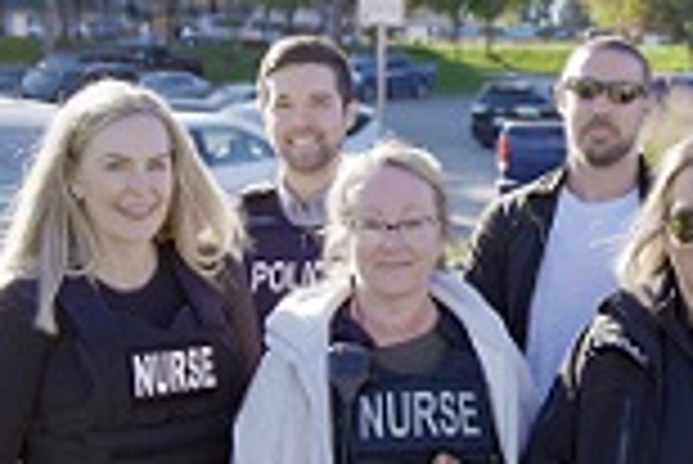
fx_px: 1349
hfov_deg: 27.7
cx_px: 630
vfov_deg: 19.5
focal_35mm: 70
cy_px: 268
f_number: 2.8
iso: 640
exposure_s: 1/1600
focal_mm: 24
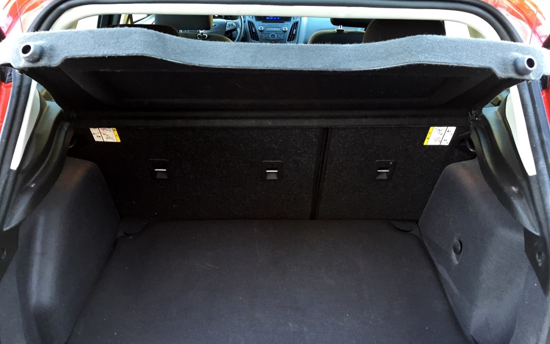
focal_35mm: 31
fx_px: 465
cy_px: 191
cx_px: 277
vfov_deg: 40.6
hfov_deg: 61.2
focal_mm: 4.15
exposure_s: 1/30
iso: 80
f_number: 2.2
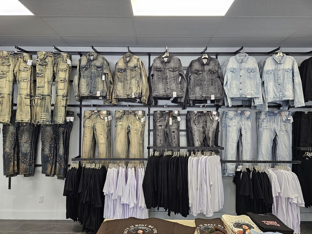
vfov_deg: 58.9
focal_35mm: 23
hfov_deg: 73.9
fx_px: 207
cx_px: 156
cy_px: 117
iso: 250
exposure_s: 1/120
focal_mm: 6.3
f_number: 1.7
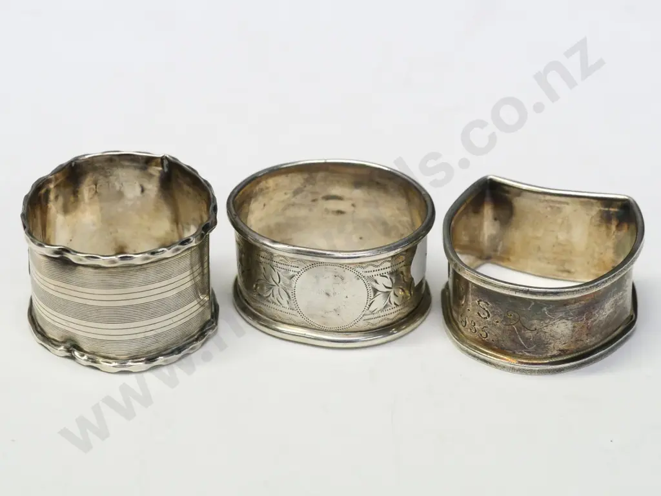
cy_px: 248
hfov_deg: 16.4
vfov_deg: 12.3
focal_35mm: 120
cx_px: 330
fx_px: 2291
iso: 3200
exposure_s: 1/200
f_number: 5.6
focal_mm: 60
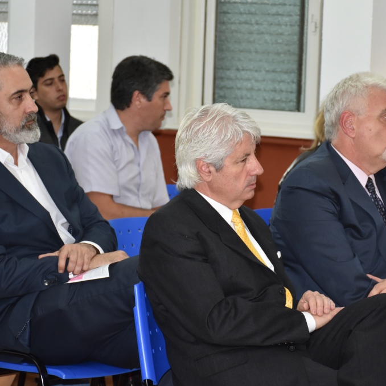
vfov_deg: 13.7
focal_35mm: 127
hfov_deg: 13.7
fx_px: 1602
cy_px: 193
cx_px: 228
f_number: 5
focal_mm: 66
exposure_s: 1/60
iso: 800
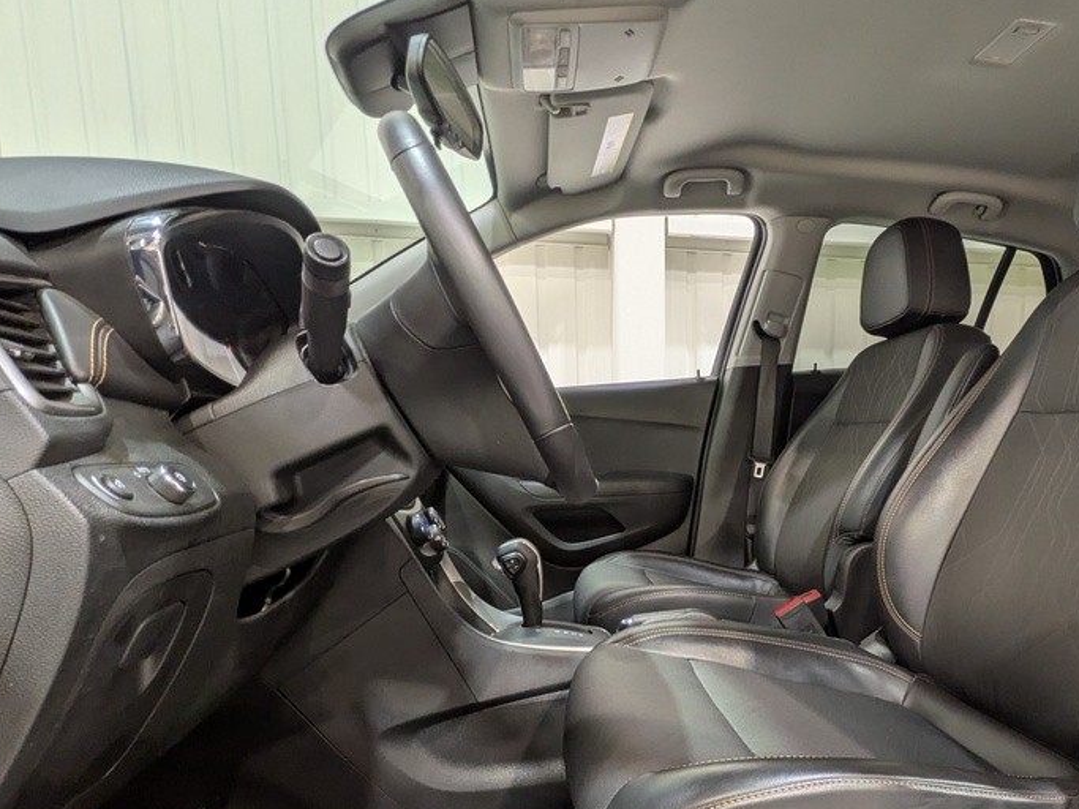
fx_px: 654
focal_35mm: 21
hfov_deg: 77.9
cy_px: 547
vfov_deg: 61.7
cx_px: 657
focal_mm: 1.83
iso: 51
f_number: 2.2
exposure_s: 1/24
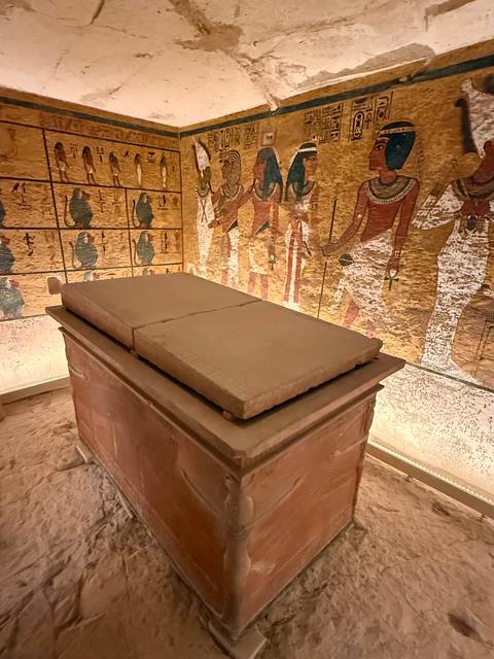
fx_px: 266
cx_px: 247
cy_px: 330
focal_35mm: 14
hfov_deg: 85.7
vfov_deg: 102.1
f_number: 2.2
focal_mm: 2.22
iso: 1250
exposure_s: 1/50
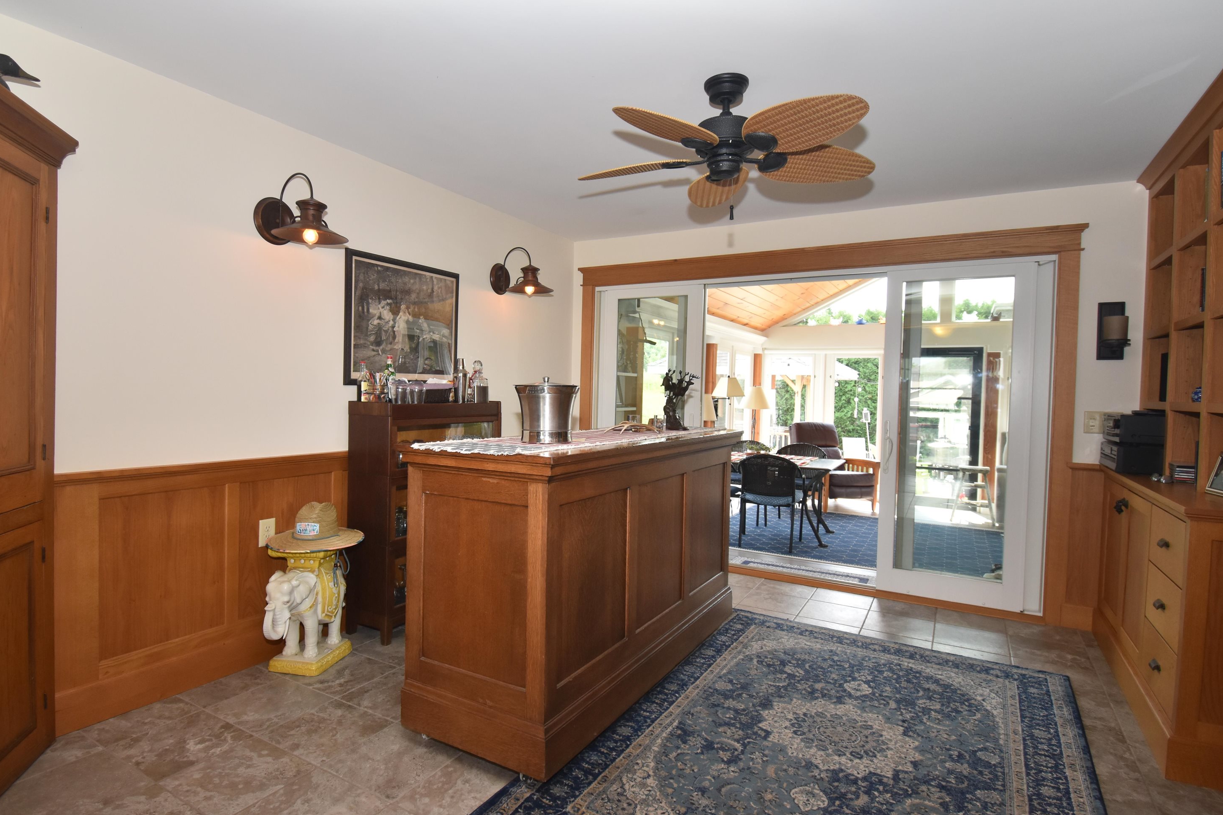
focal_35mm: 18
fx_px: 620
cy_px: 410
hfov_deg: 89.1
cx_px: 578
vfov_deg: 66.6
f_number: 5
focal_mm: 11.5
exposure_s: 1/200
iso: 640
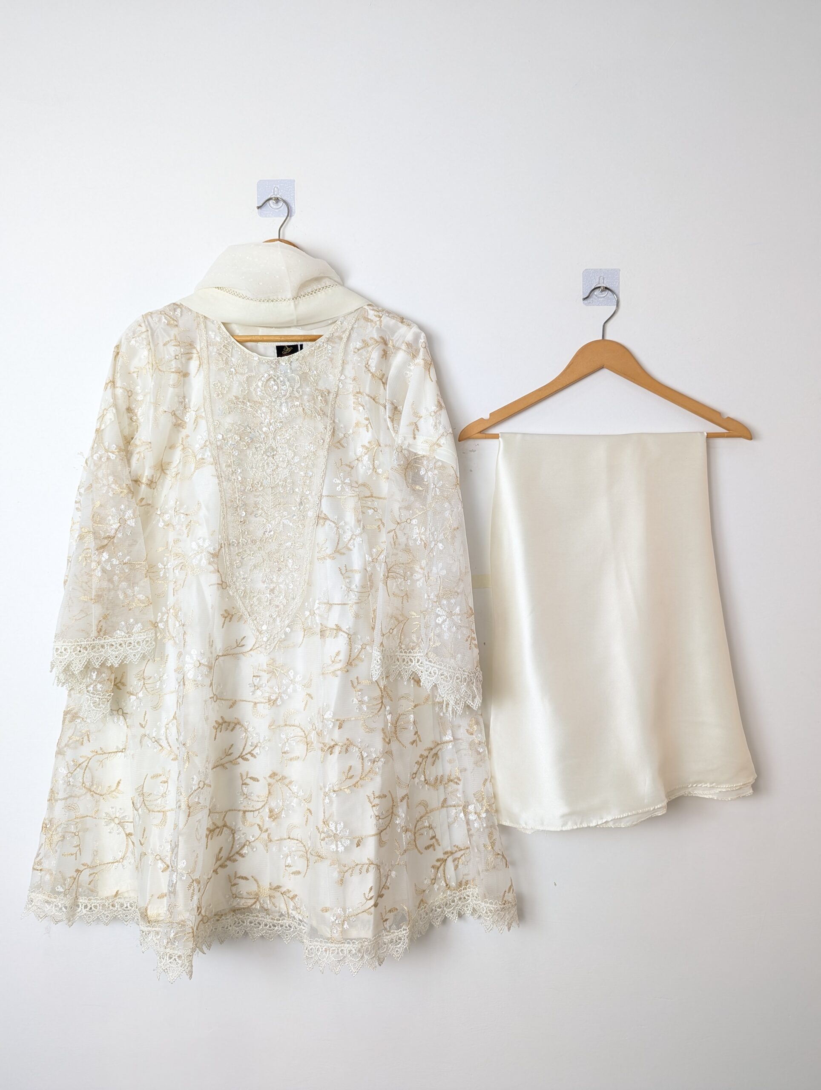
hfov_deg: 56.9
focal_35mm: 24
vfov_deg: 71.5
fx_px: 757
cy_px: 545
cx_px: 410
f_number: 1.85
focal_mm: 6.81
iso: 62
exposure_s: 1/156
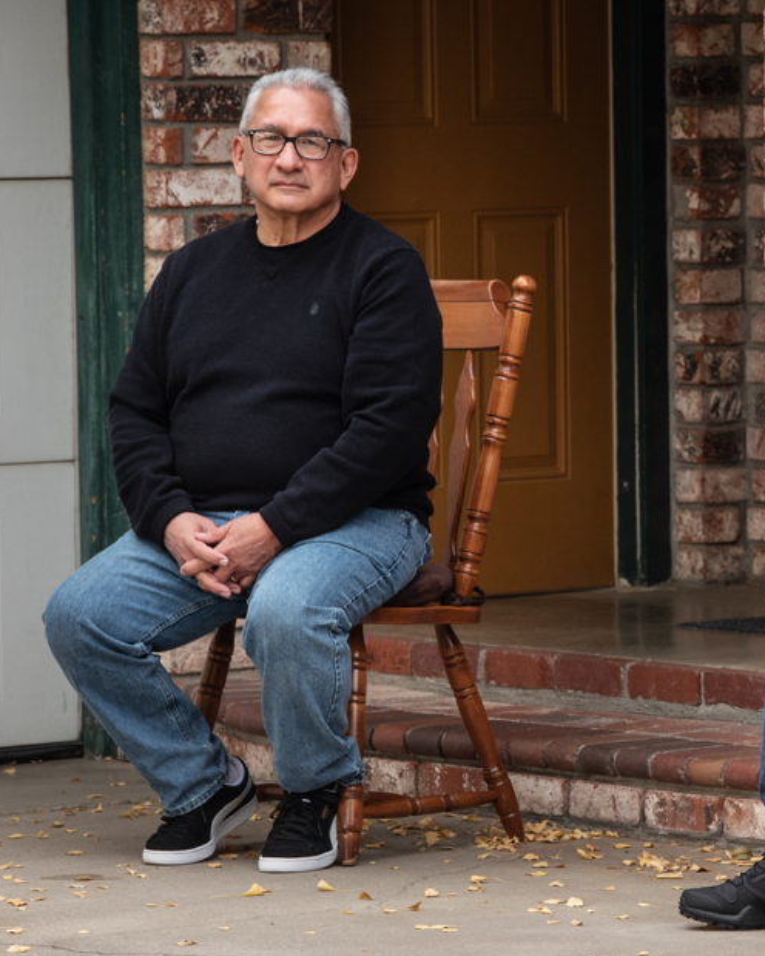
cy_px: 506
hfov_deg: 5.3
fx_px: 8321
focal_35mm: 294
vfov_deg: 6.6
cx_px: 701
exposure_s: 1/200
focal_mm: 180
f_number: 9
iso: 640
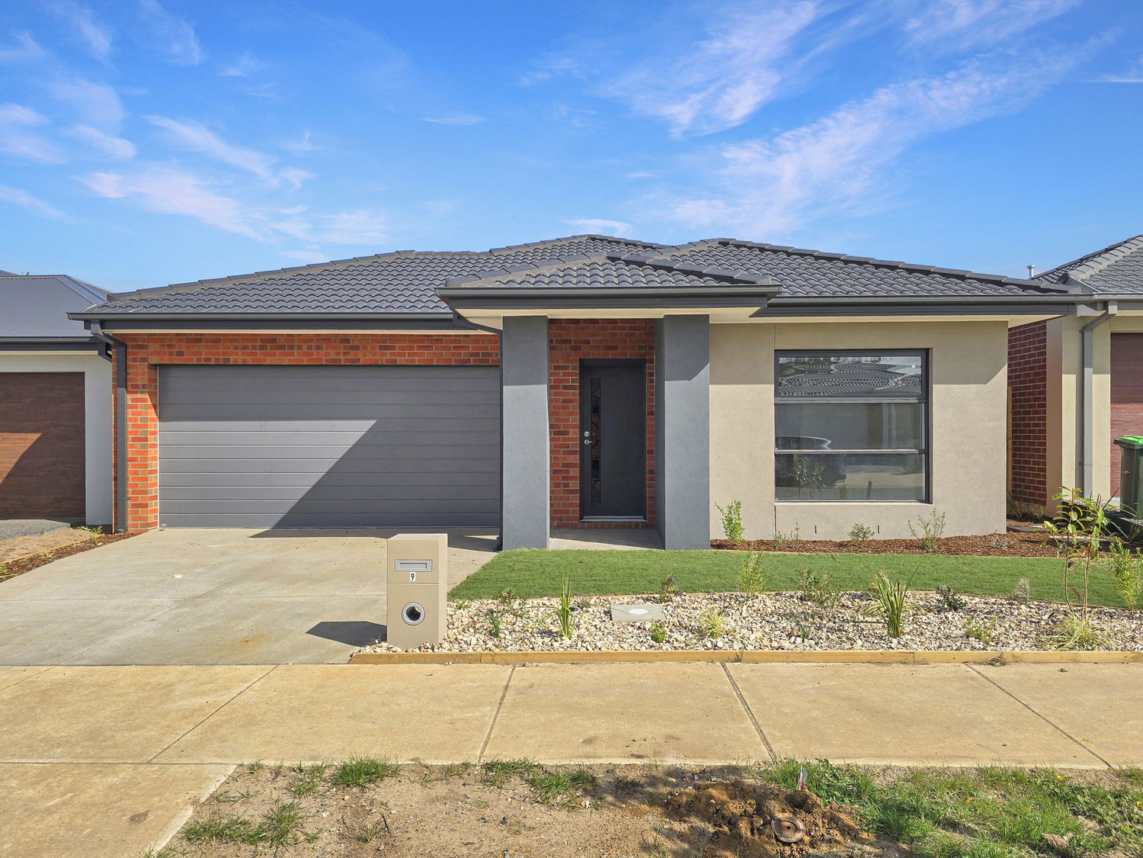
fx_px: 759
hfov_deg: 73.9
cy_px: 429
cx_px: 572
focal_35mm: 23
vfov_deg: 58.9
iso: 12
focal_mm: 6.3
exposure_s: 1/848
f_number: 1.7
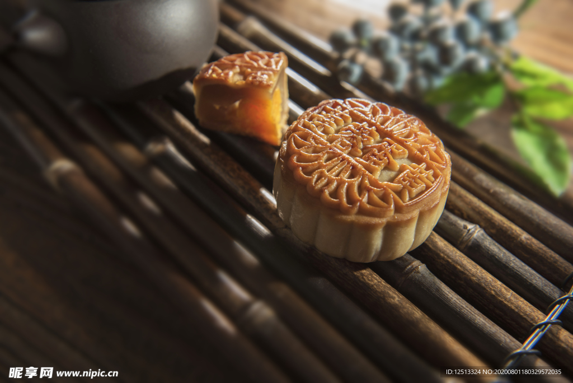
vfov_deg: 30.6
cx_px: 286
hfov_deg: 44.5
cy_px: 192
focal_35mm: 44
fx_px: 701
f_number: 5
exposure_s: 1/125
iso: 100
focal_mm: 44
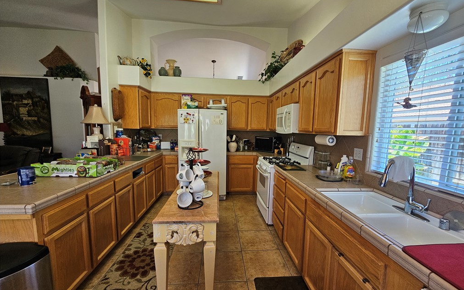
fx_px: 177
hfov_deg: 105.3
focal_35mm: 14
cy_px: 152
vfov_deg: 78.6
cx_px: 235
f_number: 2.2
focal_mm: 2.2
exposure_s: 1/60
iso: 64
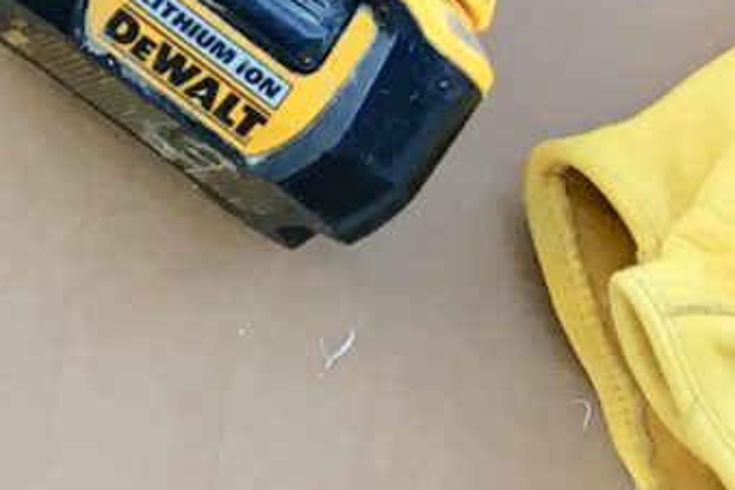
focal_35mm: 182
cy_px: -893
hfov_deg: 10.7
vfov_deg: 6.9
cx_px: -492
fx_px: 3716
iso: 25
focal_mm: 4.15
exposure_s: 1/40
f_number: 2.2
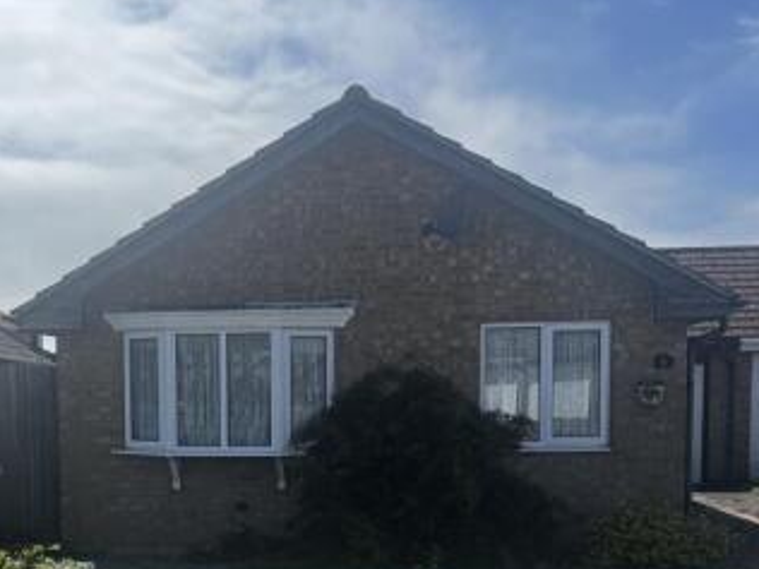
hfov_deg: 39.3
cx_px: 273
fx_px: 1052
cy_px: 465
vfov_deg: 29.5
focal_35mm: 48
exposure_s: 1/4854
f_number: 1.6
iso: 50
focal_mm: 5.1
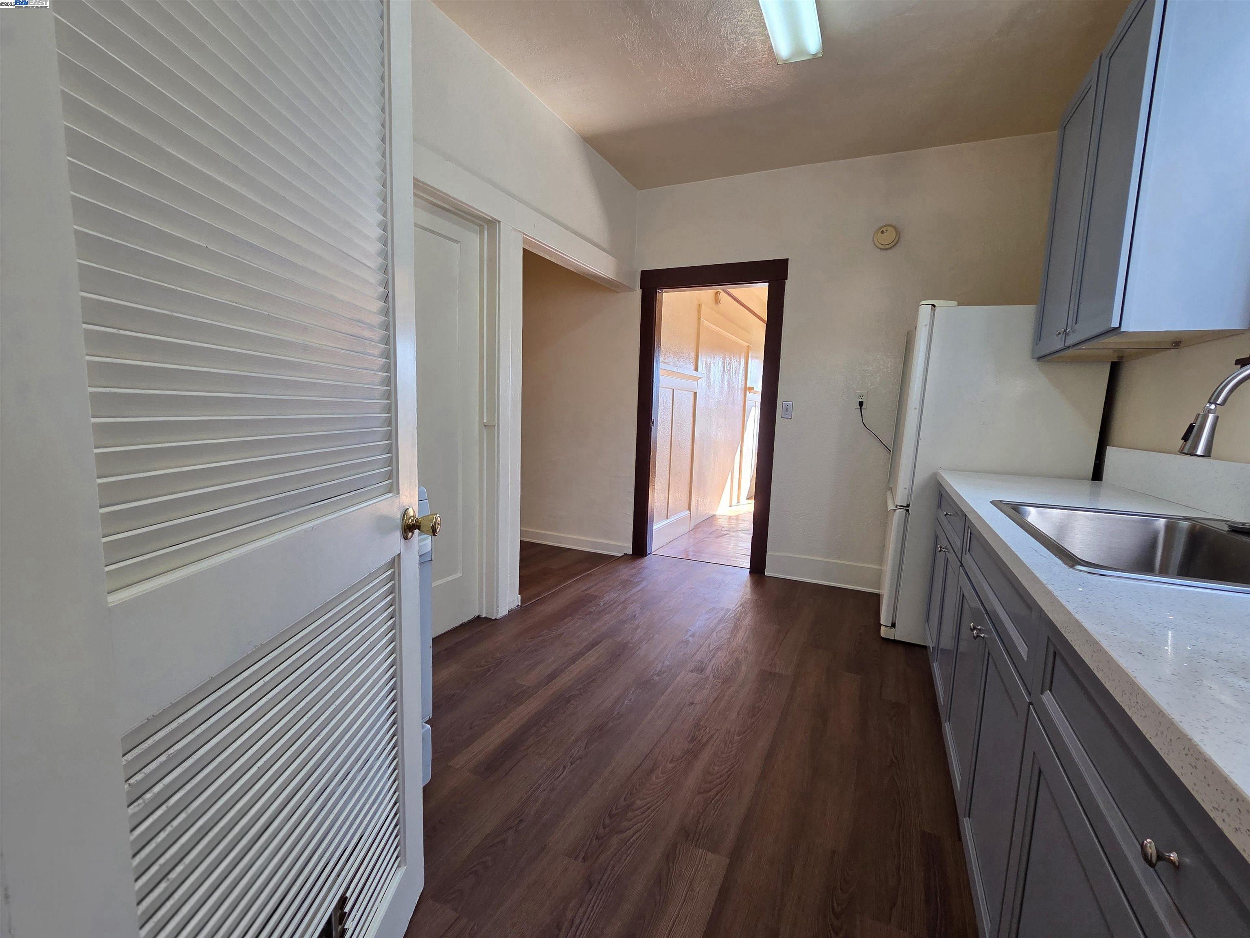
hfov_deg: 106.2
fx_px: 469
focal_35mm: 13
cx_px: 625
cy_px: 469
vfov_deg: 89.9
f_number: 2.2
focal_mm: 2.2
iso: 125
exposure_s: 1/120
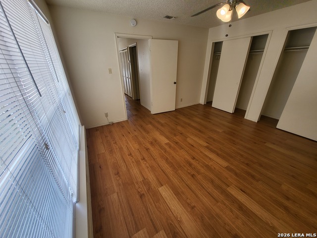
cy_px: 119
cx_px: 158
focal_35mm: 13
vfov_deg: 89.9
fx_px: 119
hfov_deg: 106.2
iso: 32
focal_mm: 1.74
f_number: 2.2
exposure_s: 1/60
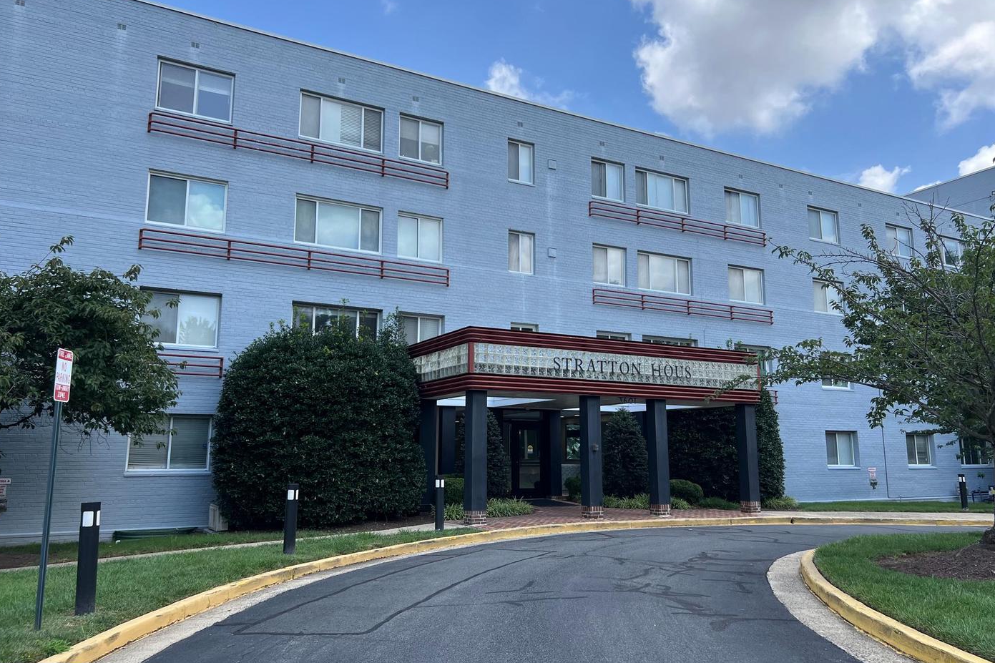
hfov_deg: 65.5
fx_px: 774
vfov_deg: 46.4
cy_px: 319
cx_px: 505
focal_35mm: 28
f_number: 1.5
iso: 50
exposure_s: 1/2208
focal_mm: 5.7
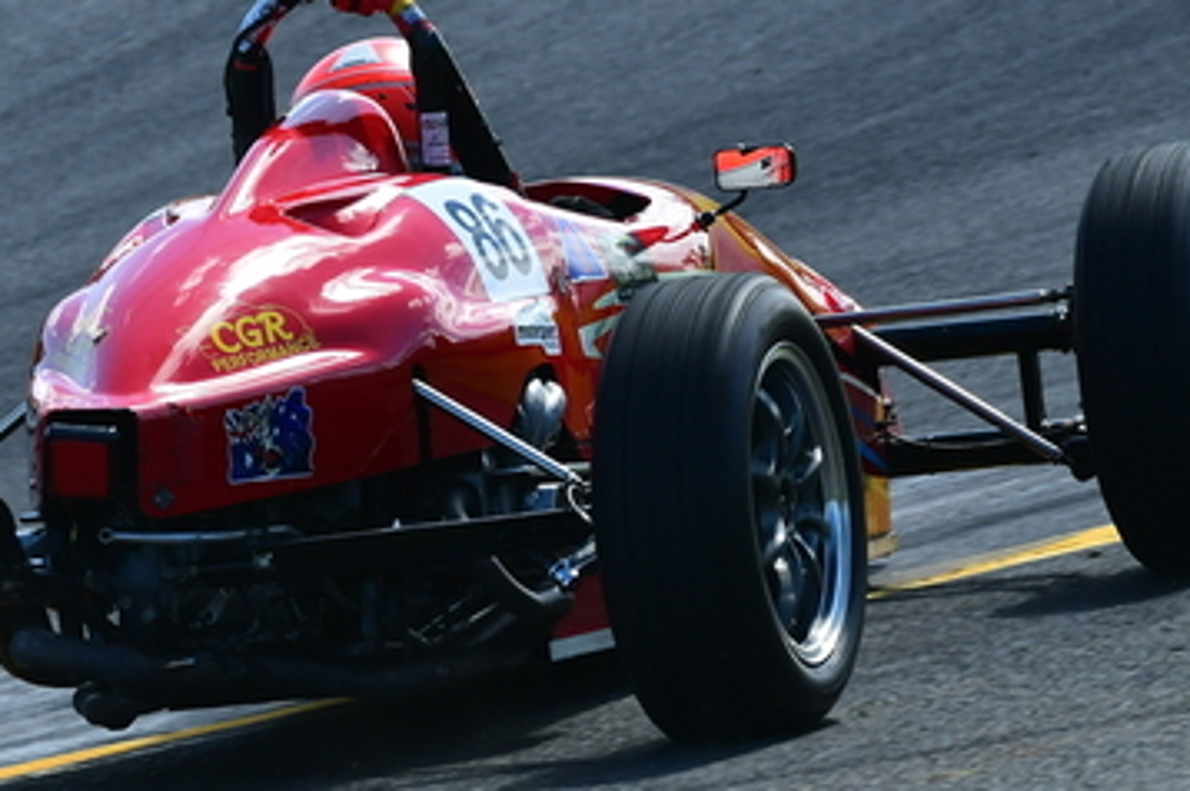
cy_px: 211
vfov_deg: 1.1
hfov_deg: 1.7
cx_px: 186
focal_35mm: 1241
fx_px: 40984
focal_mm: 370
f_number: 9
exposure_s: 1/640
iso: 500
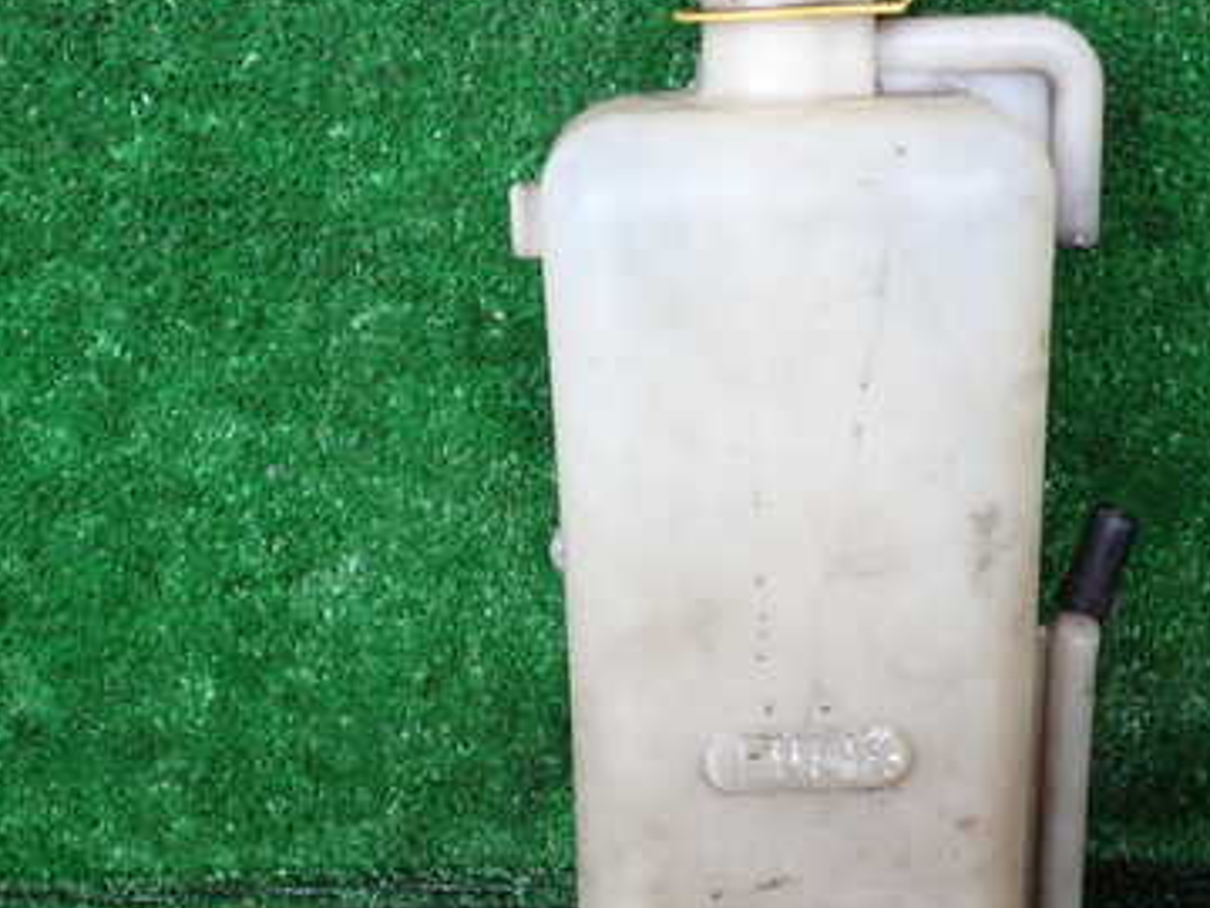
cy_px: 575
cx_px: 790
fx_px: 1748
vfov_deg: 29.0
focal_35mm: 50
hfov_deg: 37.8
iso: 200
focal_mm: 5.4
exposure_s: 1/60
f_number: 2.3
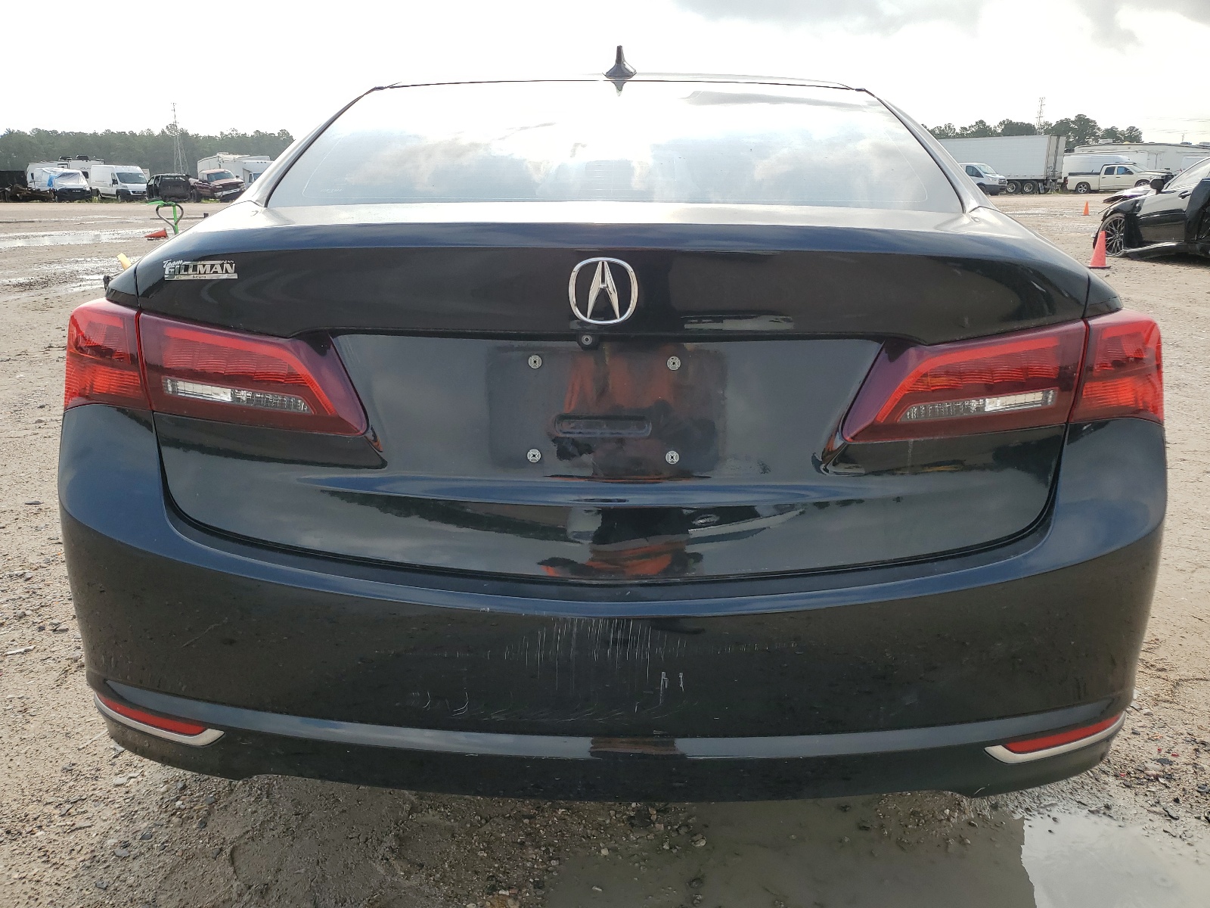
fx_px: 909
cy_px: 454
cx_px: 605
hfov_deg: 67.3
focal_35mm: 26
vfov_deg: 53.1
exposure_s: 1/2000
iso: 50
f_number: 1.5
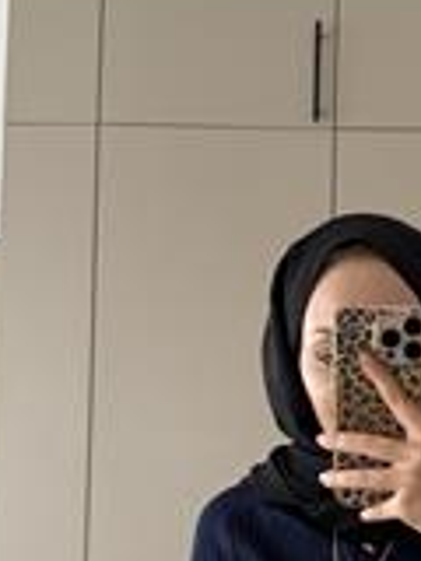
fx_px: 1005
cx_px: 439
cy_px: 678
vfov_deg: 27.4
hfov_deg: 22.6
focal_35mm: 62
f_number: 1.78
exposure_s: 1/100
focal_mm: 6.76
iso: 200
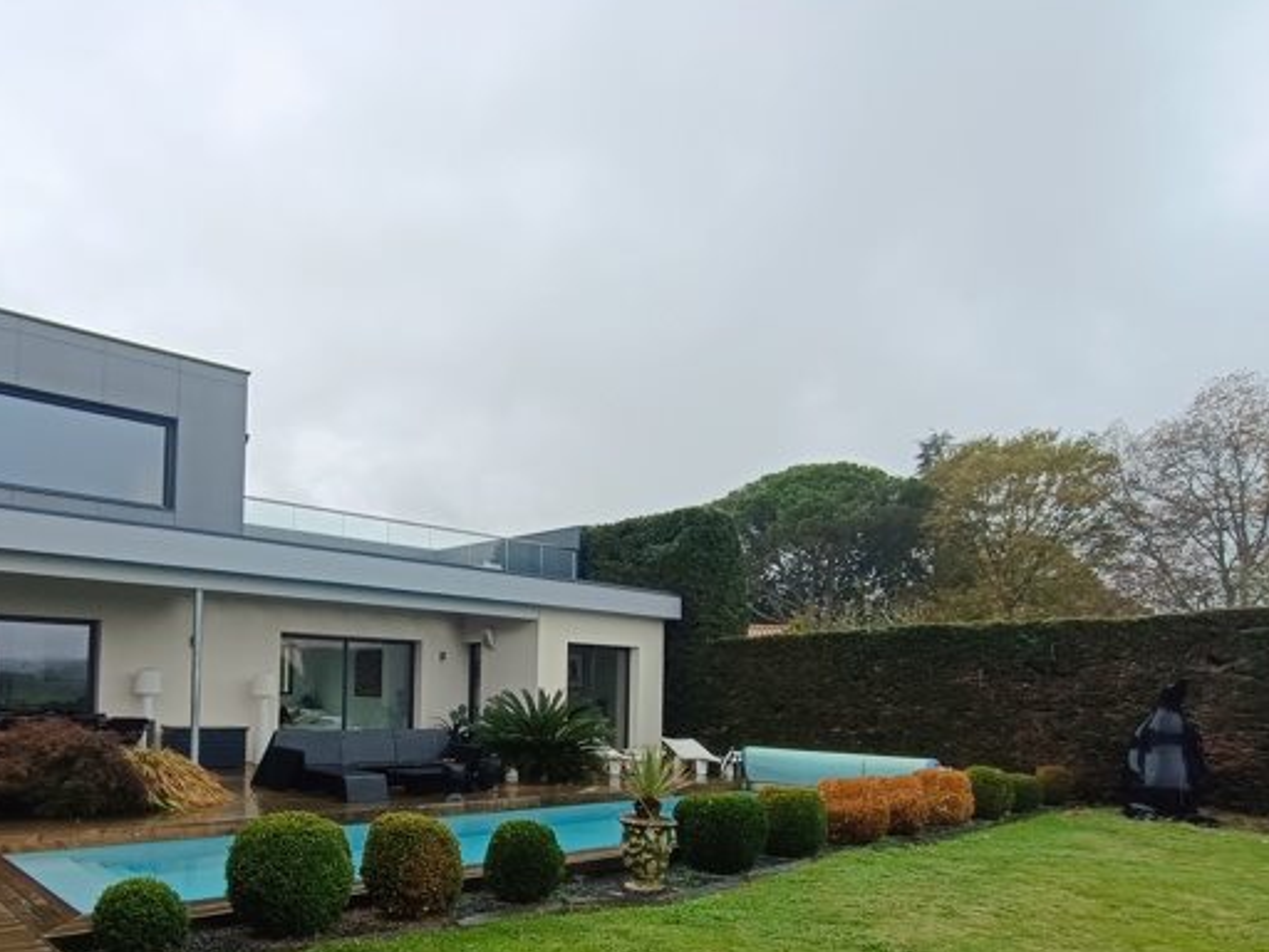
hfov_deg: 68.1
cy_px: 674
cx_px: 461
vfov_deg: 53.2
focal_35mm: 25
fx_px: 916
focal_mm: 1.66
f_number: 2.2
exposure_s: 1/414
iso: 50
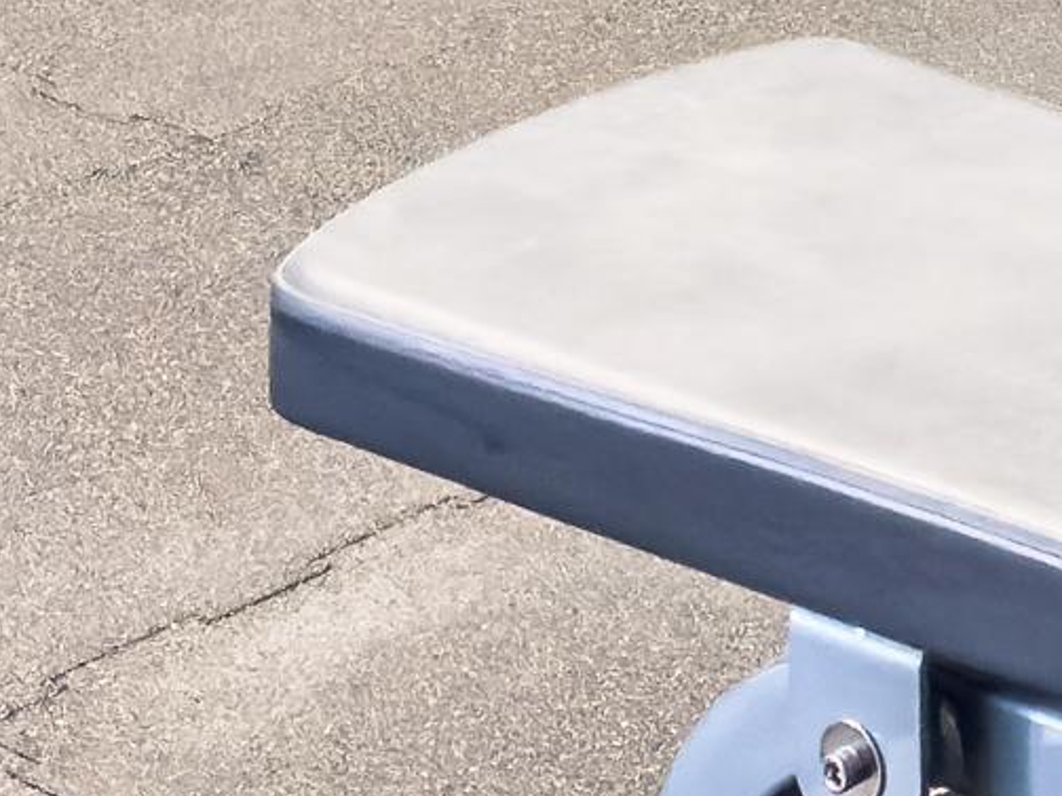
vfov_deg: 6.9
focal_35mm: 191
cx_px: 2295
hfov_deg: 9.5
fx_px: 5858
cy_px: -1733
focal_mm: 6.86
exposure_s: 1/50
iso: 250
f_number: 1.8
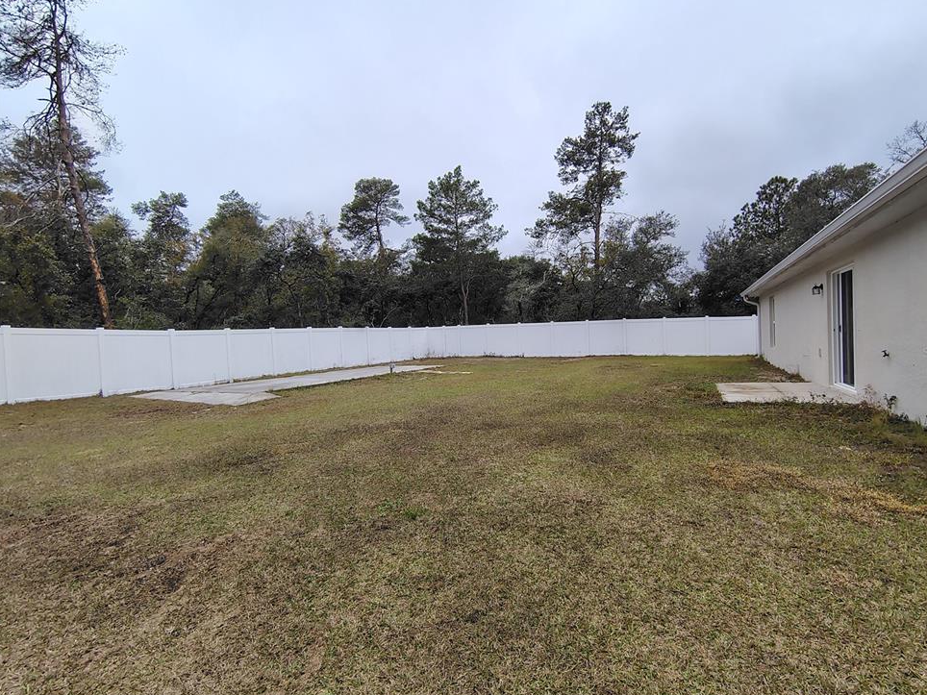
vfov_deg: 74.7
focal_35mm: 17
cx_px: 489
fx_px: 455
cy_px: 352
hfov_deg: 90.9
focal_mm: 2.13
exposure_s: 1/474
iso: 100
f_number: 2.2
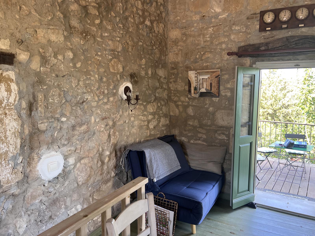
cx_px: 158
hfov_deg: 67.3
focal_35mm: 26
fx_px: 237
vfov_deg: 53.1
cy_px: 118
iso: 125
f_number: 1.5
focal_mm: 5.7
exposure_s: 1/121
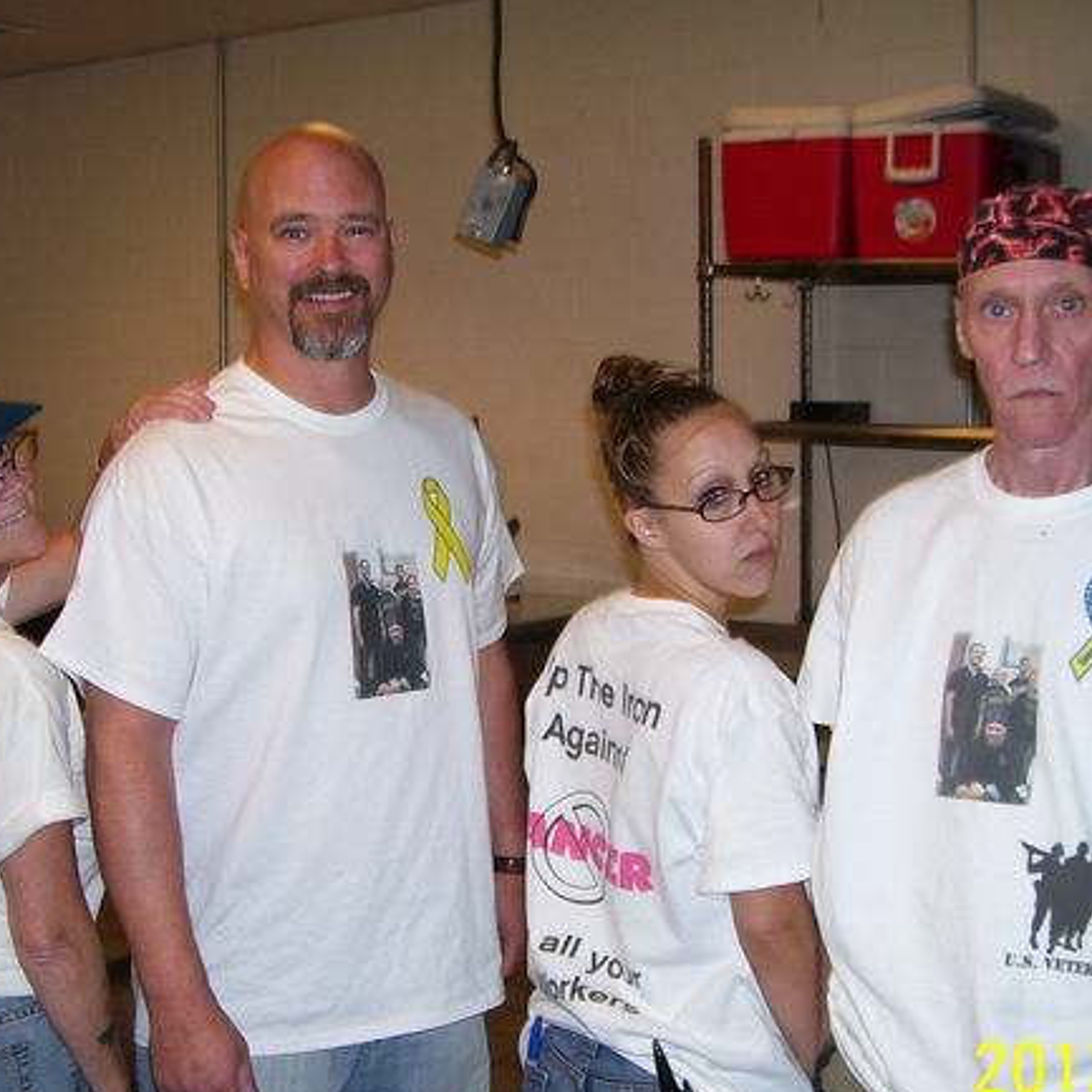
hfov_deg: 34.0
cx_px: 509
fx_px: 1785
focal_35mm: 50
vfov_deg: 34.0
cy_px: 555
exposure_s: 1/60
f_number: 2.7
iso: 80
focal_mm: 5.6
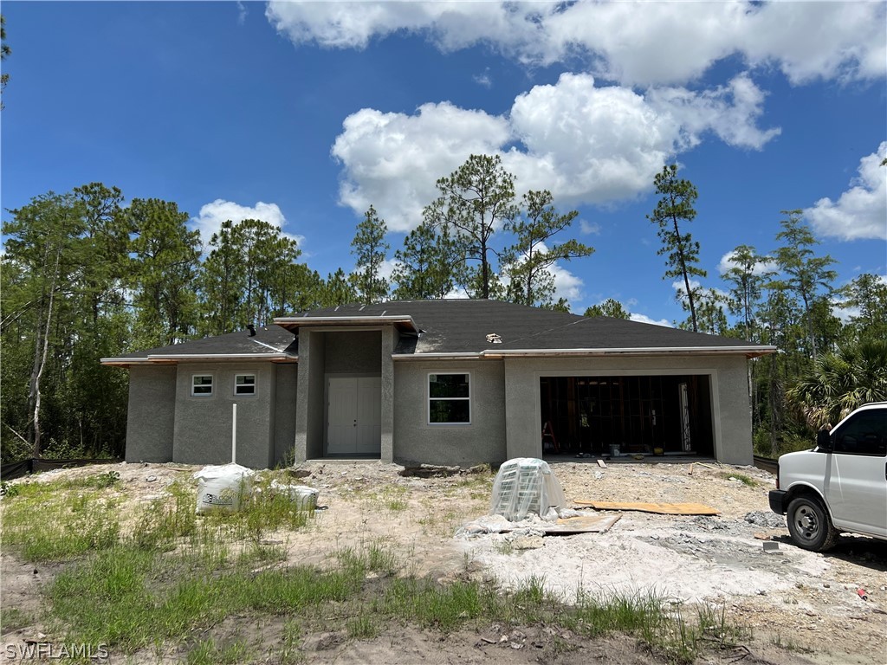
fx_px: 666
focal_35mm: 26
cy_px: 332
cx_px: 444
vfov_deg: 53.1
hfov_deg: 67.3
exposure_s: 1/6579
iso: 50
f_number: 1.5
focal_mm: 5.7
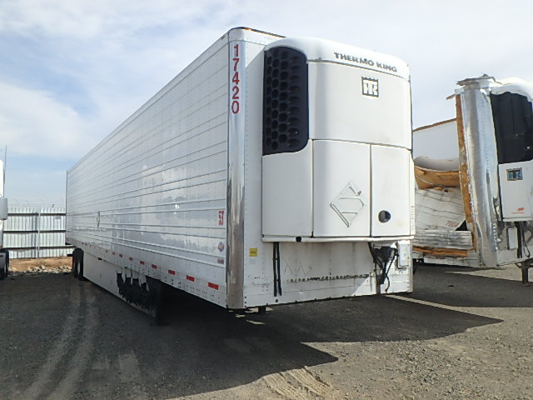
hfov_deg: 61.7
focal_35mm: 29
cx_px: 266
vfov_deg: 48.2
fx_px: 447
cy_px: 200
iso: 125
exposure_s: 1/800
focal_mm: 5.2
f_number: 4.6
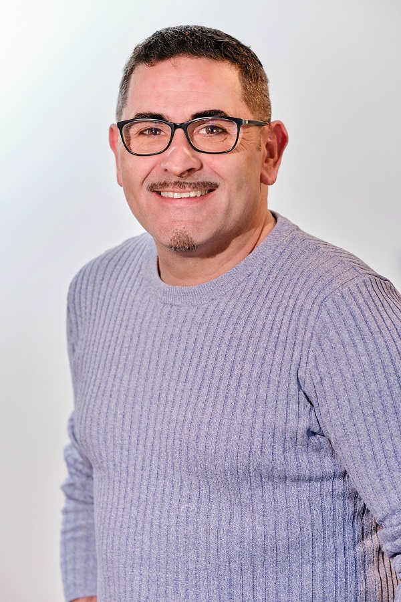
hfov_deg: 10.2
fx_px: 2255
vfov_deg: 15.2
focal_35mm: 135
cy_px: 301
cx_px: 200
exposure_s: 1/200
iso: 320
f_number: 2.8
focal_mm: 90
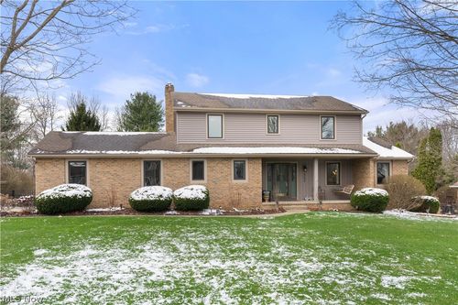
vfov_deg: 44.9
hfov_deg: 63.7
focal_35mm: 29
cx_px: 229
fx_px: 369
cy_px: 152
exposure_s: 1/250
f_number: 8
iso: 200
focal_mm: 29
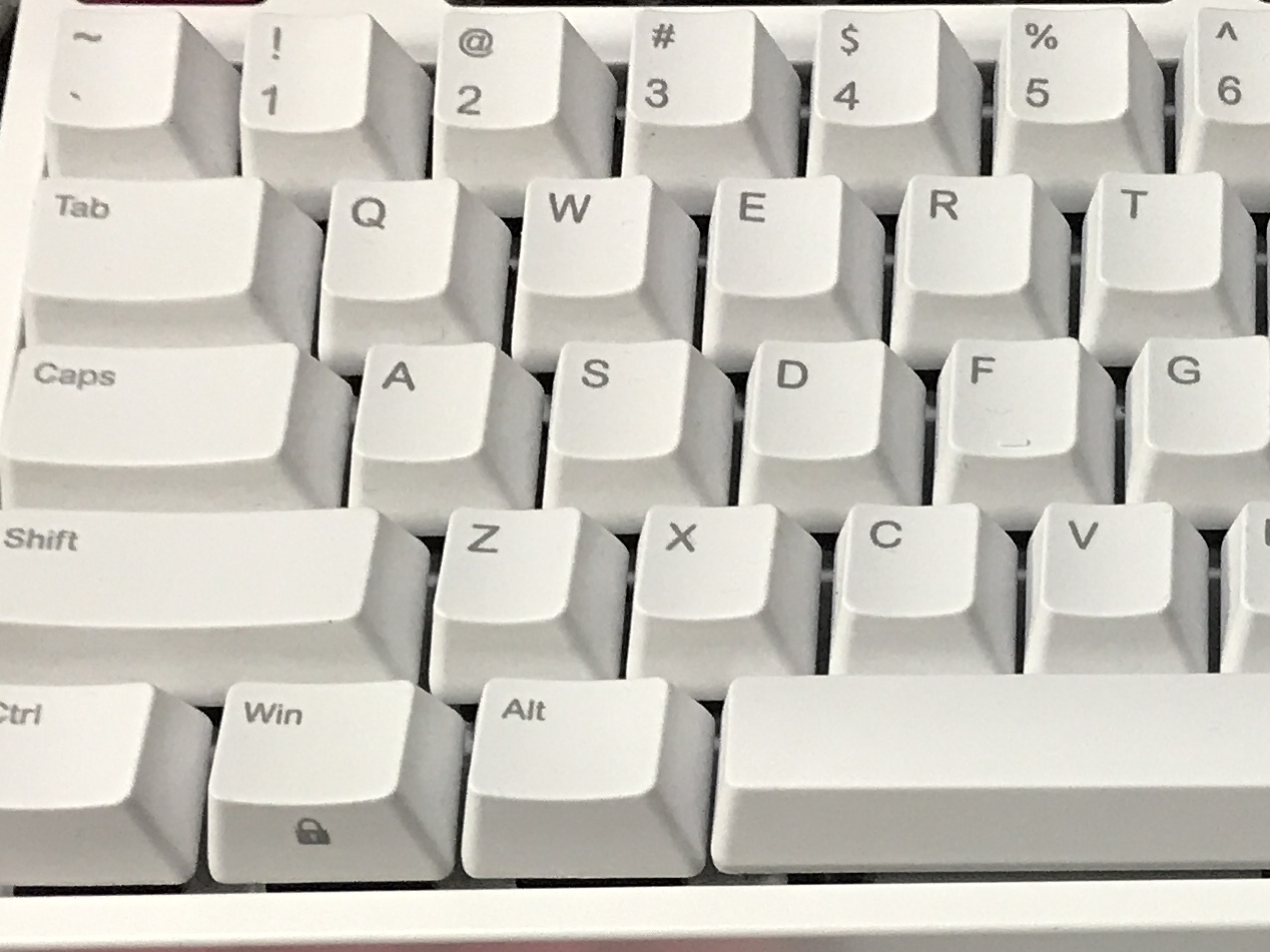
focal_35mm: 89
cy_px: 1199
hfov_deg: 20.2
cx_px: 1635
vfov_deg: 15.8
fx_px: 3265
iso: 40
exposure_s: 1/17
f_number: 1.8
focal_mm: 3.99
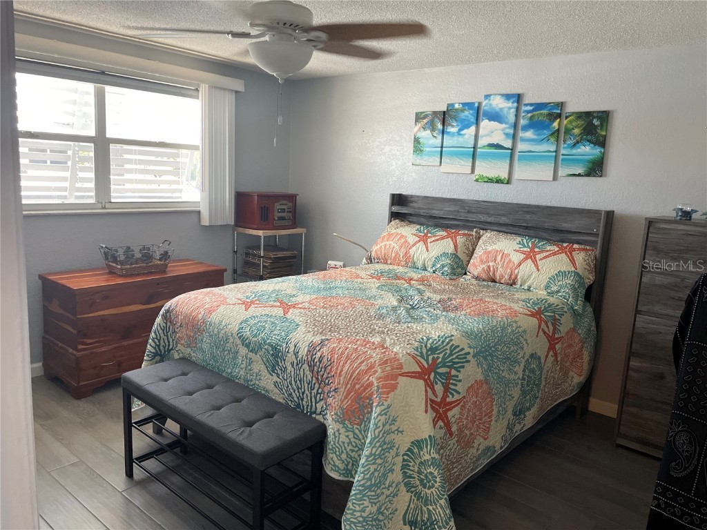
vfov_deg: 53.1
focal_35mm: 26
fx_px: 531
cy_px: 265
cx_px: 354
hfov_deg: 67.3
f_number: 1.6
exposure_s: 1/60
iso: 320
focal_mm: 4.2
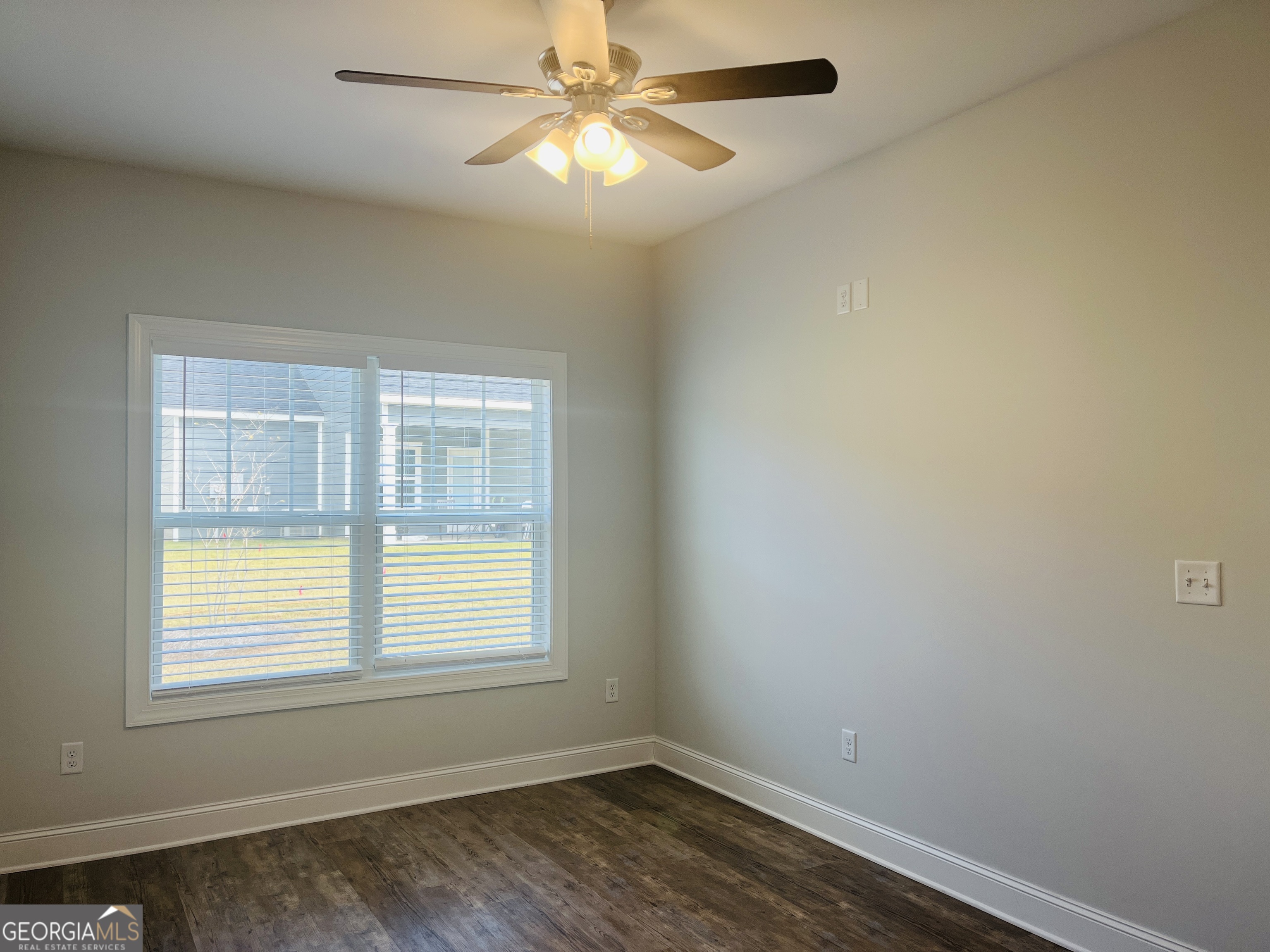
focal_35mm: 26
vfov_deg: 53.1
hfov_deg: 67.3
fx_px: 954
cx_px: 635
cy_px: 476
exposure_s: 1/120
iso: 40
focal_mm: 5.1
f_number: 1.6
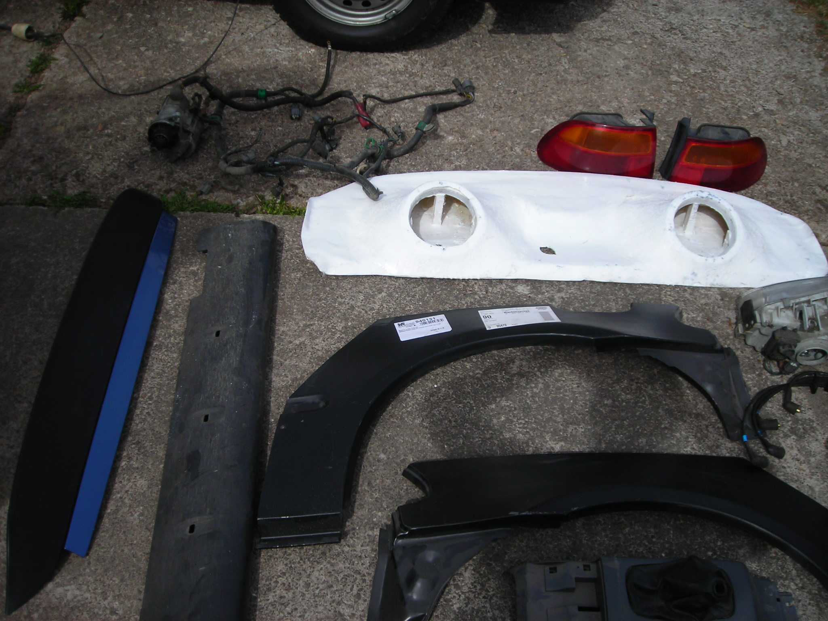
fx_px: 909
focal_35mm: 38
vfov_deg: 37.7
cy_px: 310
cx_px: 414
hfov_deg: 49.0
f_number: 6.4
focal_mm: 6.3
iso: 50
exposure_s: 1/250
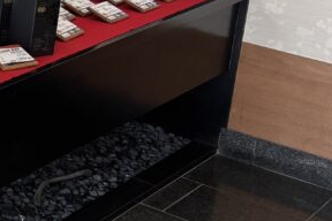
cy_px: -99
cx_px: -371
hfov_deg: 13.9
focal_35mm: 120
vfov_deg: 11.0
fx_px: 1107
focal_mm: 5.96
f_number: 1.6
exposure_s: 1/238
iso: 40
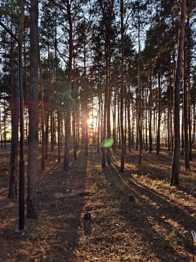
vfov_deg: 73.9
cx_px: 98
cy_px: 131
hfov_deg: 58.9
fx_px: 174
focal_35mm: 23
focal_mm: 5.4
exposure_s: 1/667
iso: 25
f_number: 1.8
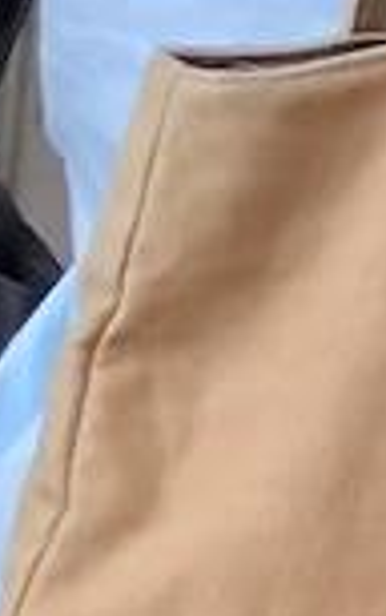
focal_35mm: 233
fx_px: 3911
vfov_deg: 8.4
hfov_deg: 4.9
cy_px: -769
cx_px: 1705
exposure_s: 1/120
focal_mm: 3.99
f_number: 1.8
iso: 32
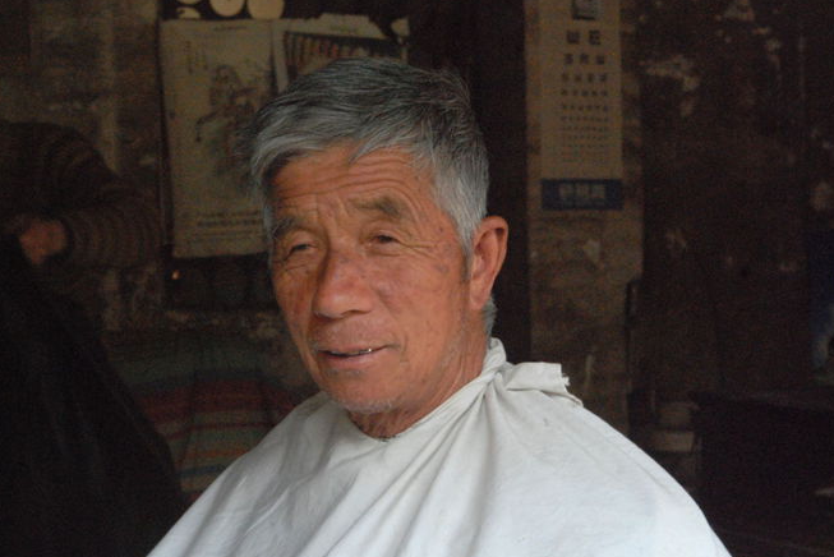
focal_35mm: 114
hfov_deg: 17.9
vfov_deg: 12.0
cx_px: 359
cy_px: 315
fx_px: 2642
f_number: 16
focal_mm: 62
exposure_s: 1/80
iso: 1600
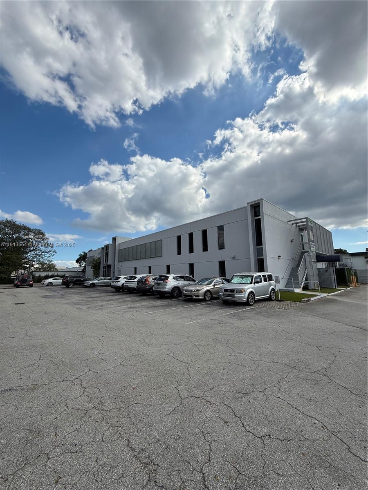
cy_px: 245
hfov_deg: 85.7
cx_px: 184
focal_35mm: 14
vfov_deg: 102.1
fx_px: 198
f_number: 2.2
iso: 50
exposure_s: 1/2841
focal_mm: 2.22
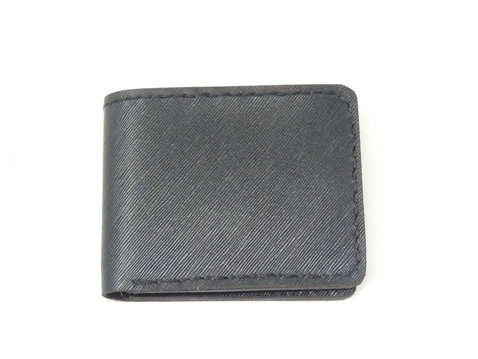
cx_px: 239
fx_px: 1450
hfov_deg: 18.7
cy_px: 180
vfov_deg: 14.1
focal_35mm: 105
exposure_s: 1/100
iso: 360
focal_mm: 18.7
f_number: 4.2
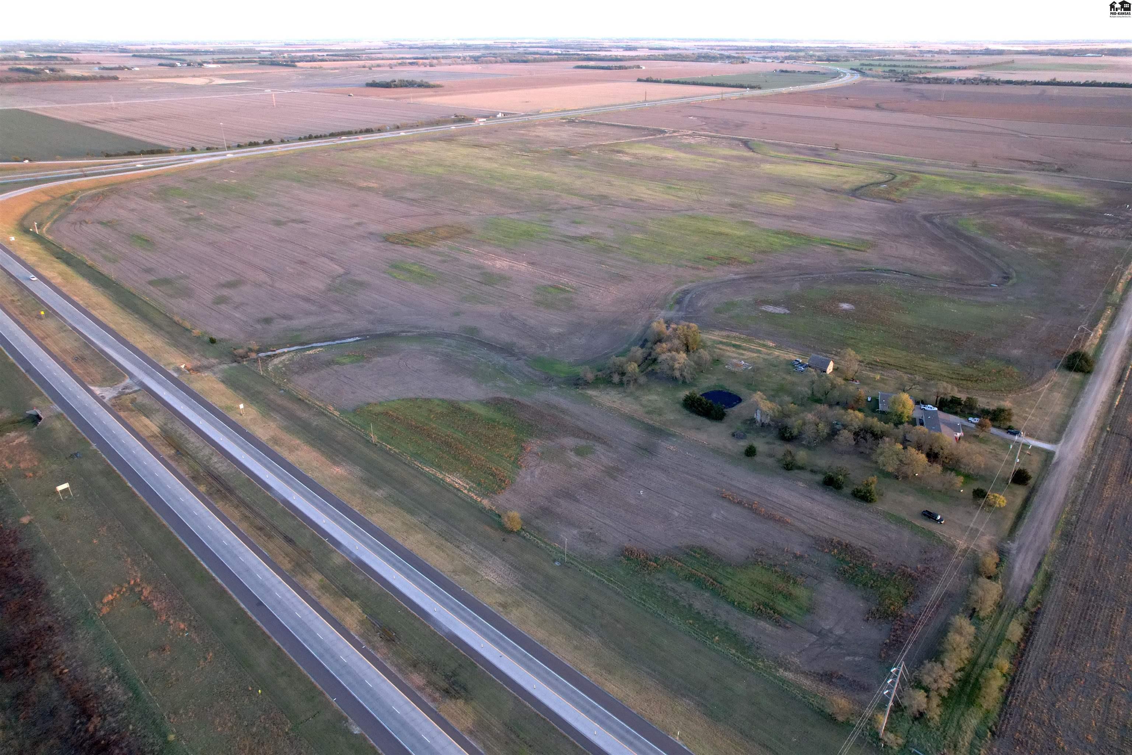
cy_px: 378
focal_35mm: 22
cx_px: 566
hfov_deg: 78.6
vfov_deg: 57.2
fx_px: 692
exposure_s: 1/10
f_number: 2.8
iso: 420
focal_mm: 8.38
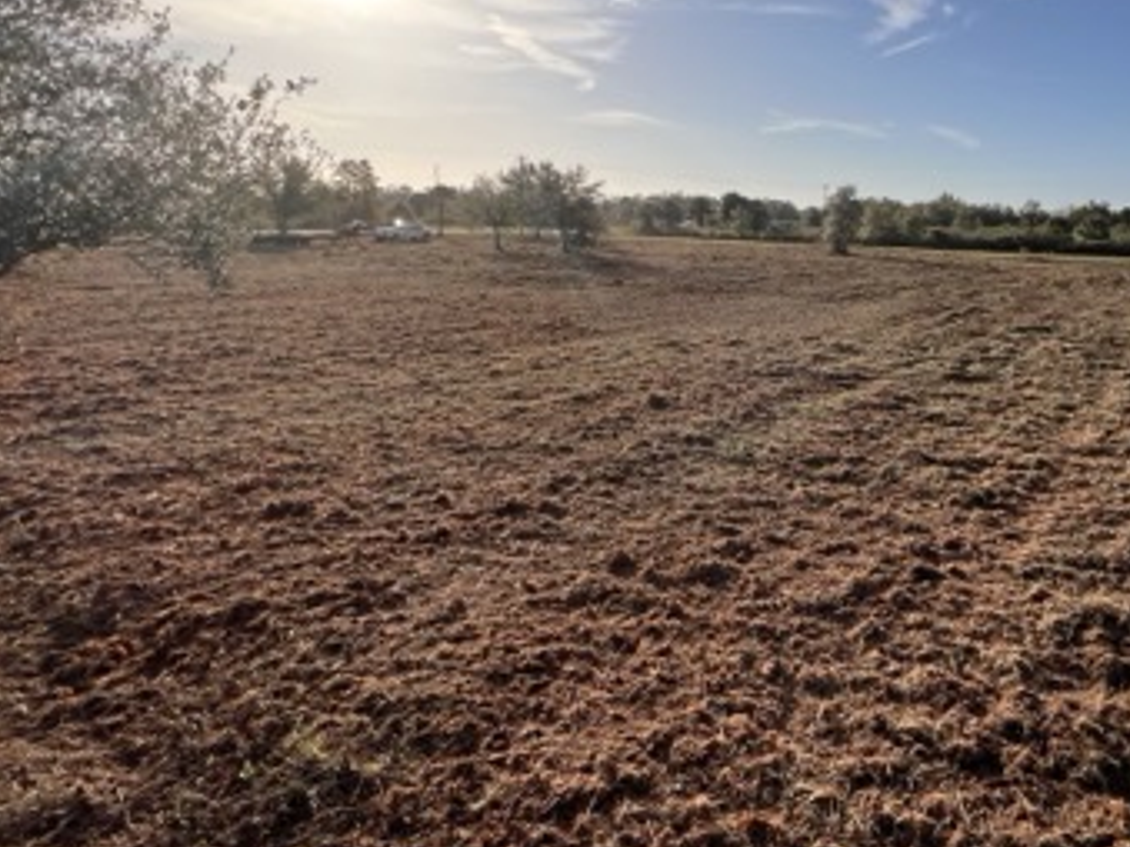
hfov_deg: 71.1
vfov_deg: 58.6
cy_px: 360
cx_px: 780
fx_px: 751
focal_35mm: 23
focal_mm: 1.57
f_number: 1.8
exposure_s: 1/2137
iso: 32
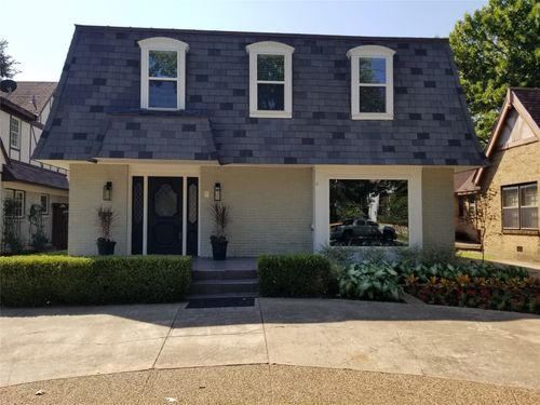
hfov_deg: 67.3
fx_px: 406
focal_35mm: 26
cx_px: 270
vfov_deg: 53.1
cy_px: 202
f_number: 1.7
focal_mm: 4.3
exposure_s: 1/1744
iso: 50
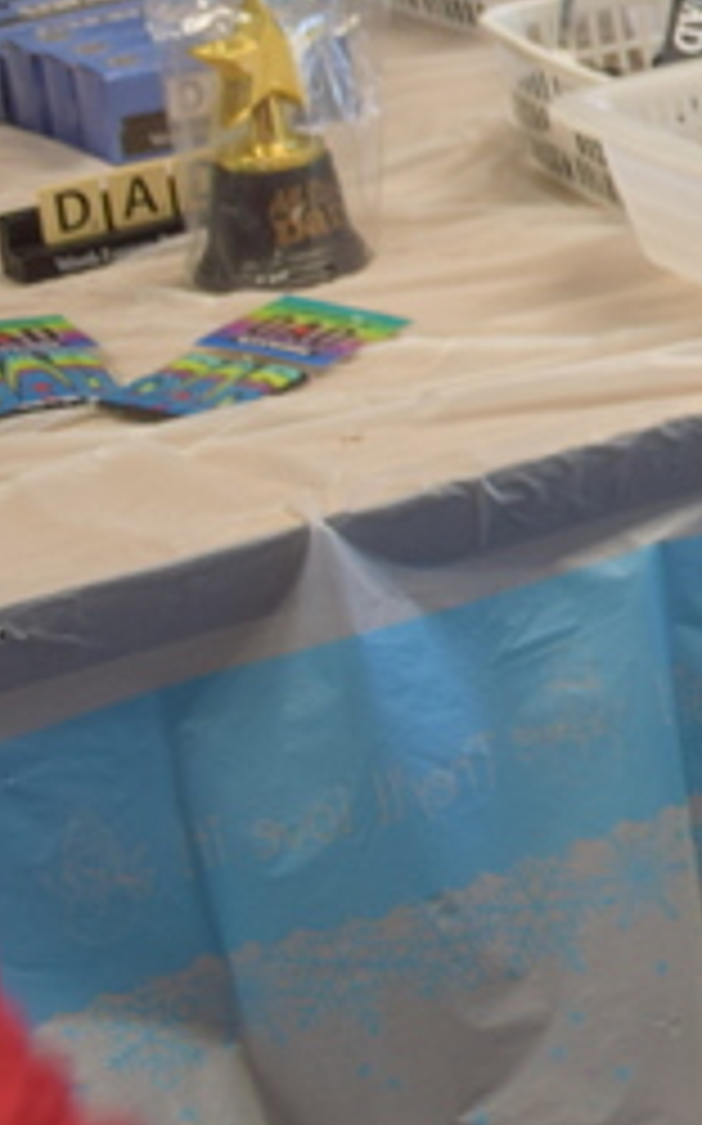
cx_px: 2223
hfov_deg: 7.7
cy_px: -115
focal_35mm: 144
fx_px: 4416
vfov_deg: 14.2
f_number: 4
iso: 400
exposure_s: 1/60
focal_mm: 23
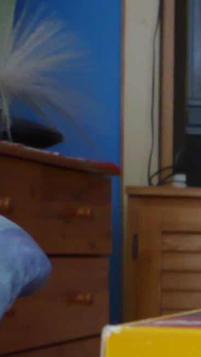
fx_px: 1079
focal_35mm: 114
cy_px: 344
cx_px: 518
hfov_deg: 9.3
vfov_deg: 18.4
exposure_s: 1/25
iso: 100
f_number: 2.8
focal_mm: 5.8
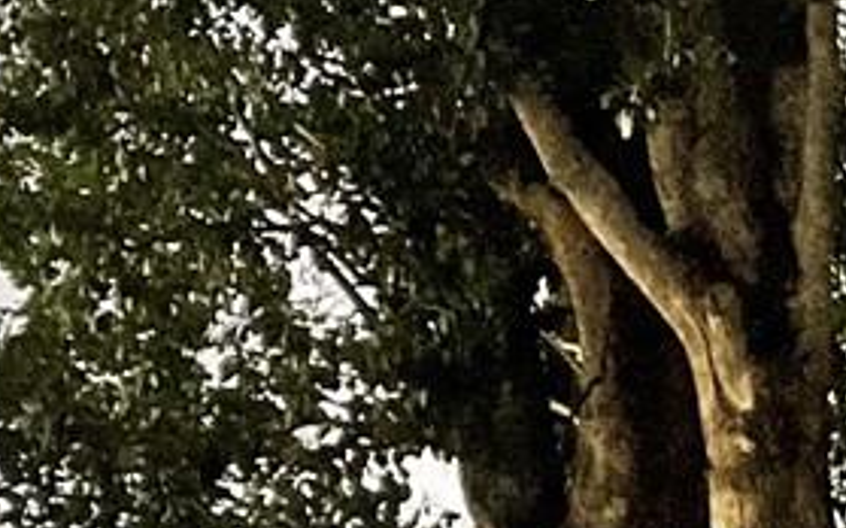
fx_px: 5208
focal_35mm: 226
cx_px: -579
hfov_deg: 9.0
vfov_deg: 5.7
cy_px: 862
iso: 125
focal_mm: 3
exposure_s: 1/60
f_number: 1.8
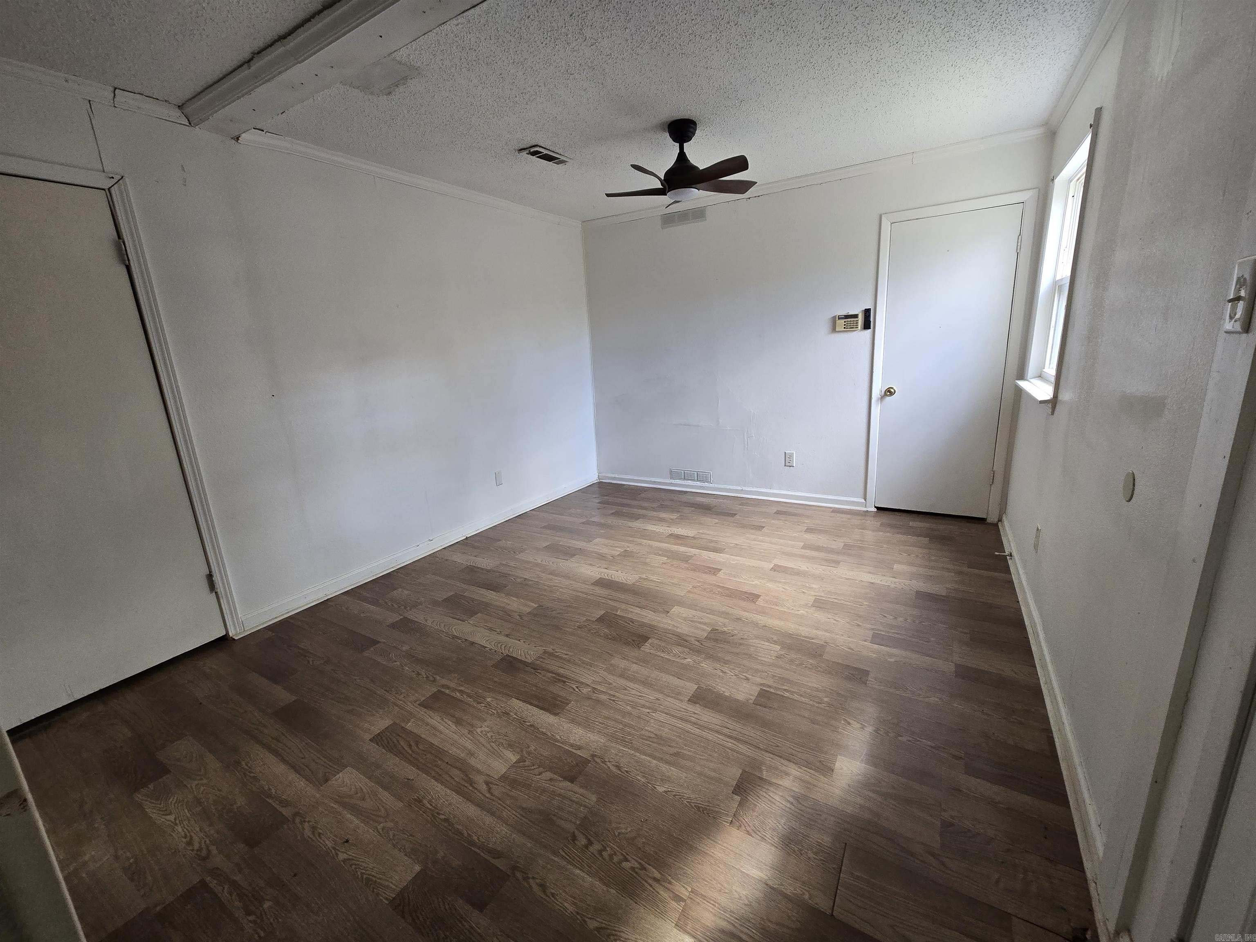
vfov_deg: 89.9
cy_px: 471
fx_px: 472
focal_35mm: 13
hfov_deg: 106.2
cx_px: 628
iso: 200
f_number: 2.2
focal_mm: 2.2
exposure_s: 1/60
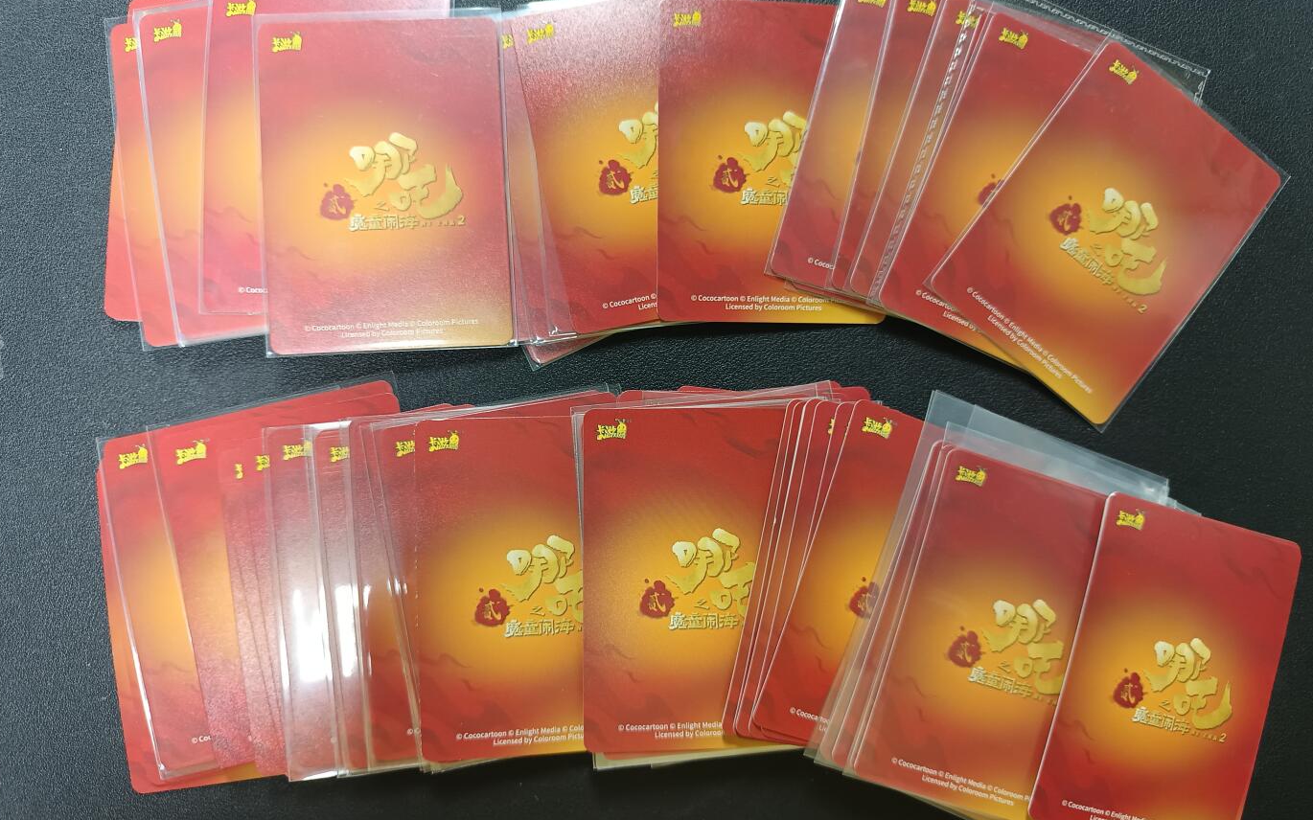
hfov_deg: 70.4
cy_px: 420
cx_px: 656
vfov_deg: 47.6
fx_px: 930
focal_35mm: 26
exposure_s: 1/25
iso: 962
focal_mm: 5.31
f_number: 1.7
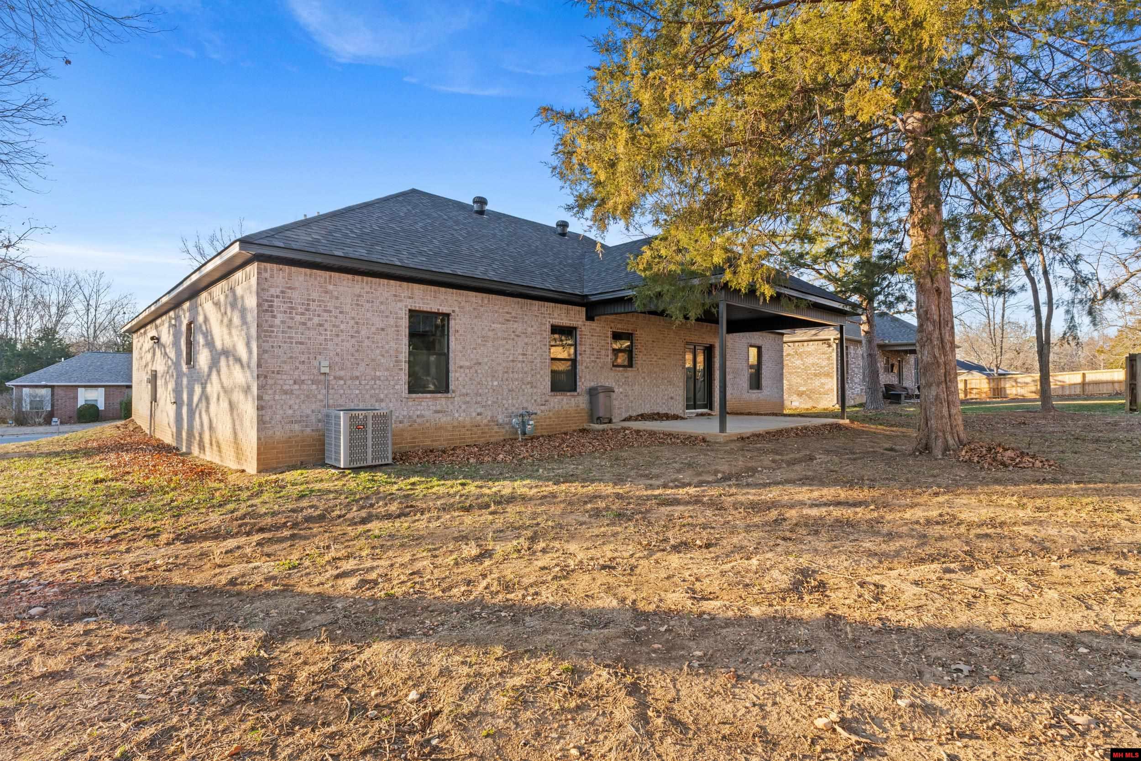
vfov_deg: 69.2
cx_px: 570
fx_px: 551
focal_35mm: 17
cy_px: 380
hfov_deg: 91.9
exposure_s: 1/20
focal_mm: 11.6
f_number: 9
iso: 200
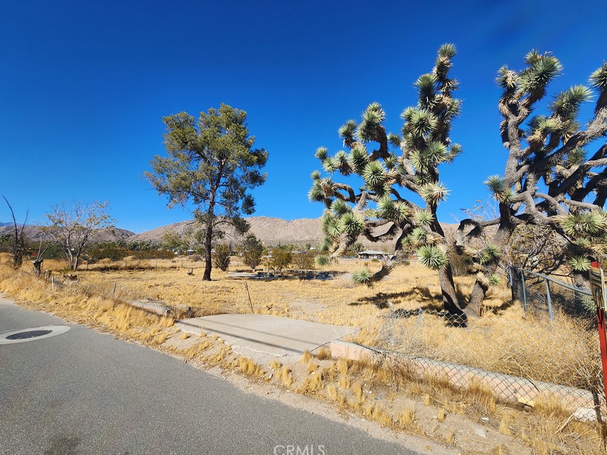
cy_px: 215
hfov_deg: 102.0
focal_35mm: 14
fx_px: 245
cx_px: 292
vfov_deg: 85.6
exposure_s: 1/2180
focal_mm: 2.2
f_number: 2.2
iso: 50
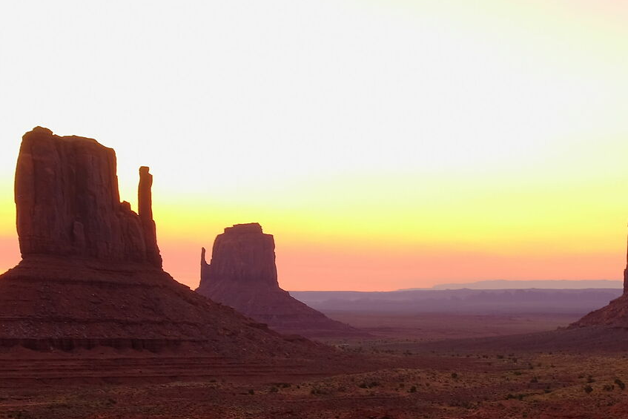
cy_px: 430
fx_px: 1186
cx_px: 462
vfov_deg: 19.4
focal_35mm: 68
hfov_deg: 29.2
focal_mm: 16
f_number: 11
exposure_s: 1.5
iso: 200
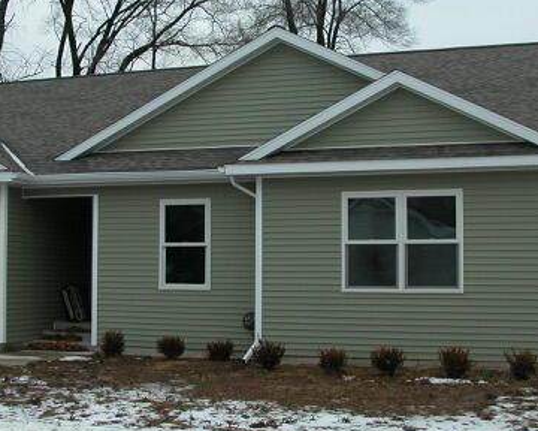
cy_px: 210
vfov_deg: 25.8
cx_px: 188
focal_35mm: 59
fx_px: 939
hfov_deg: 31.8
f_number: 3.5
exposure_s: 1/77.1
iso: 100
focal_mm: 8.9
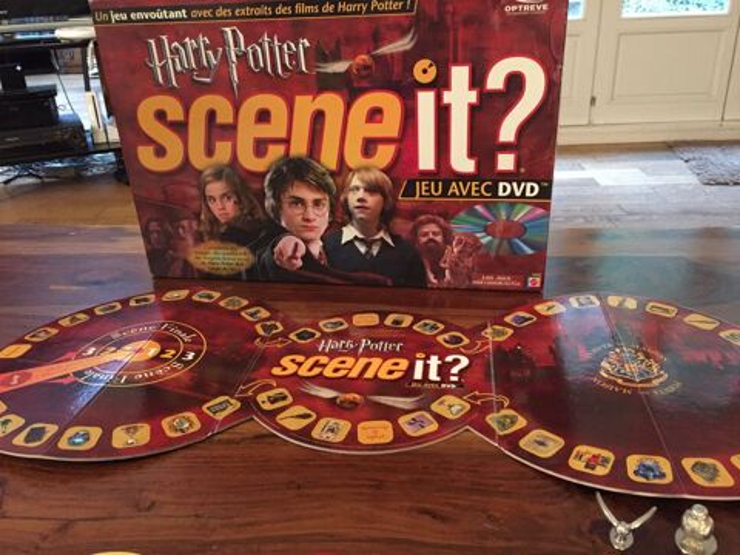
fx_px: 620
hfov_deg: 61.7
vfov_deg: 48.2
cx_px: 370
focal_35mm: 29
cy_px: 278
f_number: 2.2
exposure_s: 1/17
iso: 500
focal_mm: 4.15
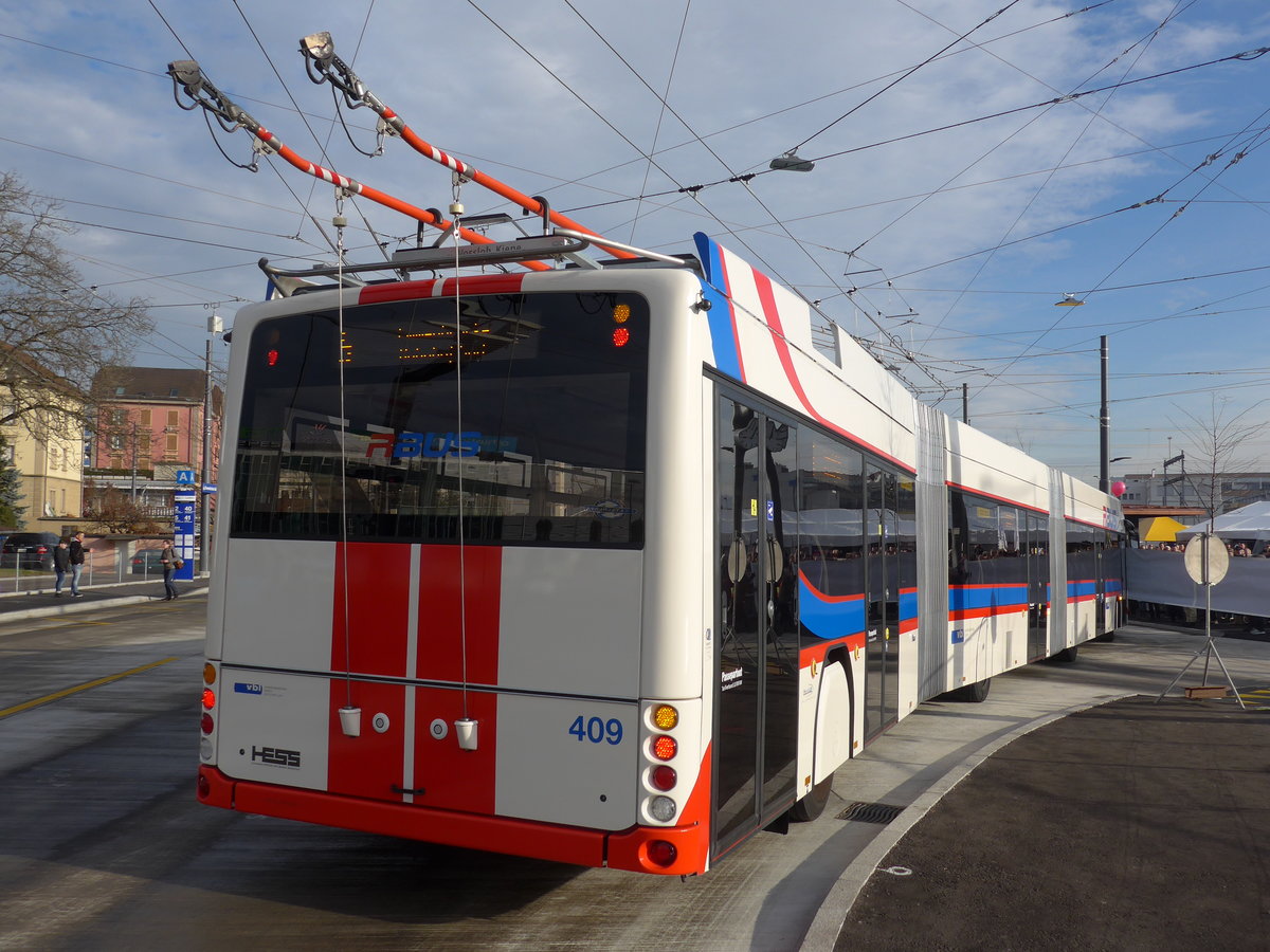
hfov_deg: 61.7
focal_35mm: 29
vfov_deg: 48.2
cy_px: 476
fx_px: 1064
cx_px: 635
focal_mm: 6
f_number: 2.8
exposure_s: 1/2000
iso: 80
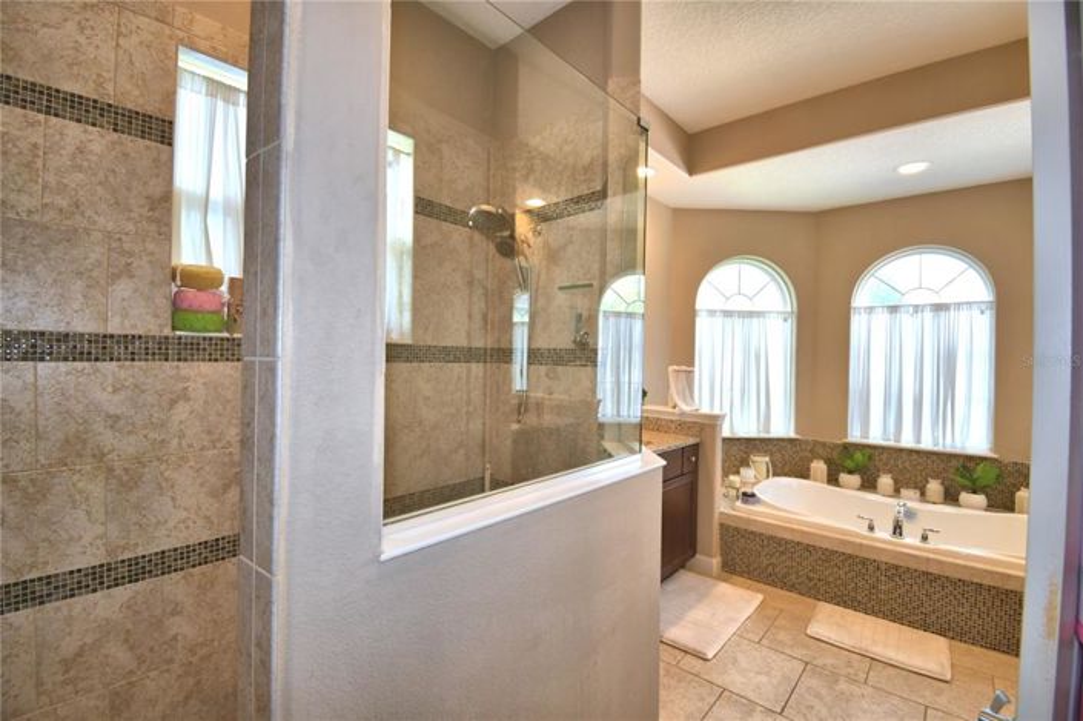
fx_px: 451
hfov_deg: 100.4
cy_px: 360
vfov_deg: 77.2
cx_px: 542
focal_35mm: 15
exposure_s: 1/30
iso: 250
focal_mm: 10
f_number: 4.5
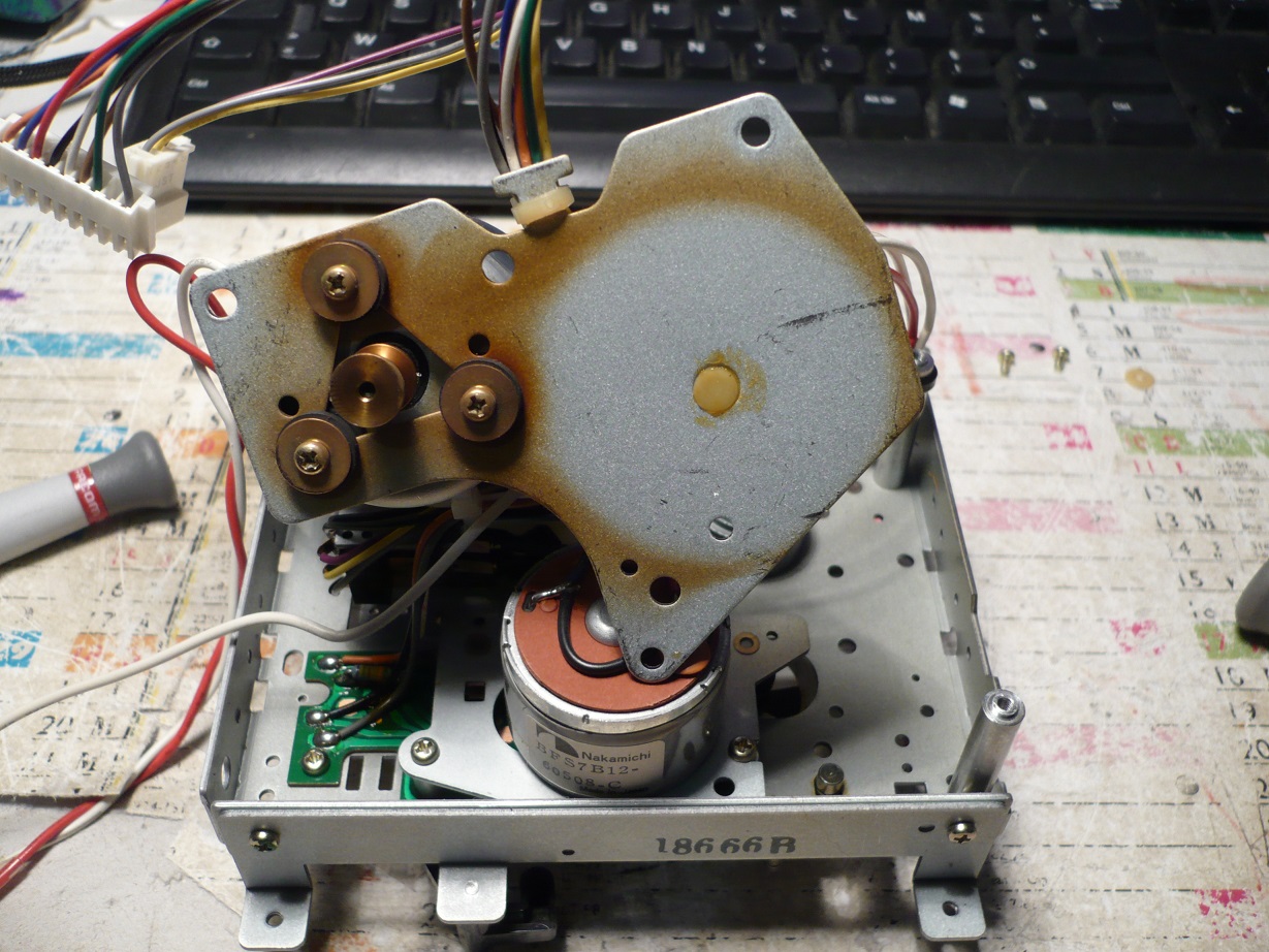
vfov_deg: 40.7
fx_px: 1283
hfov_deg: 52.6
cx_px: 634
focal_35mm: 35
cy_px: 476
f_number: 2.8
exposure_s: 1/30
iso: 160
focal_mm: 5.8
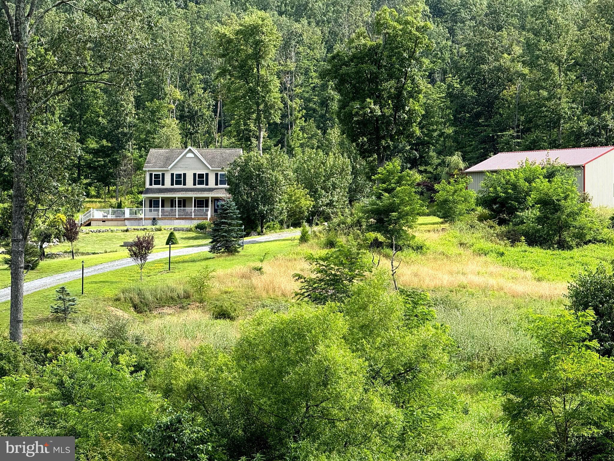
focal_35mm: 120
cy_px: 230
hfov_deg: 16.4
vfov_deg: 12.3
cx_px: 307
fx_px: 2128
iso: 64
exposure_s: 1/802
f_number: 2.8
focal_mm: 15.66
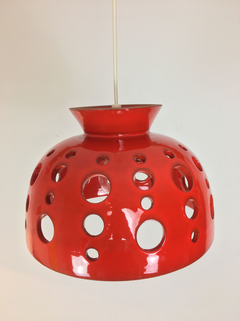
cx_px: 120
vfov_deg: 61.7
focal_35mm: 29
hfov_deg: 48.2
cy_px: 160
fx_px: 268
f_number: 2.2
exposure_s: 1/33
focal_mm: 4.15
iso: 50
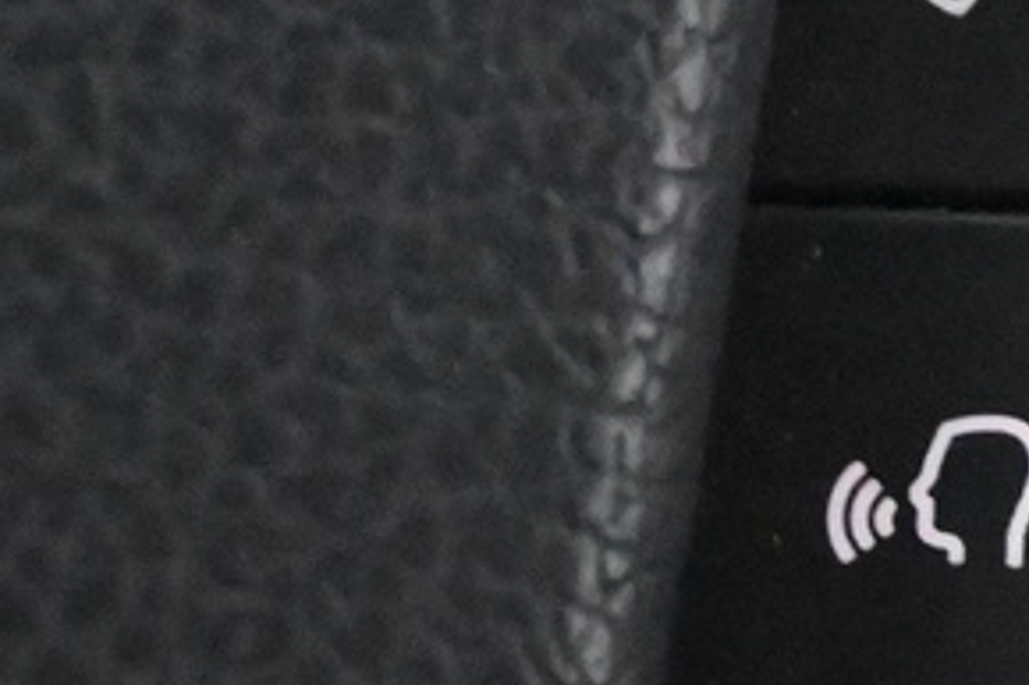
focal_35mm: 277
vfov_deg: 5.0
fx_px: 7907
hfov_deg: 7.2
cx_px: 2058
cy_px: 582
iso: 16000
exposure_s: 1/50
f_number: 5
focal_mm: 33
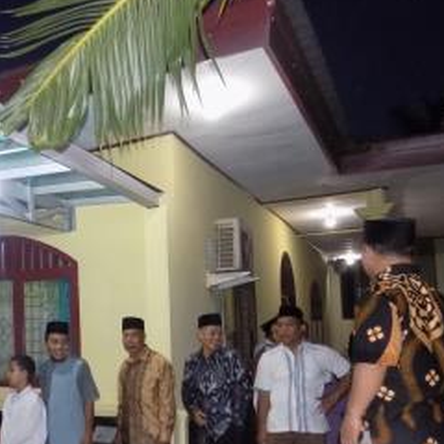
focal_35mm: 38
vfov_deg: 43.2
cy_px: 298
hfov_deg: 40.9
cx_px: 56
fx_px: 551
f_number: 3.1
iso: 450
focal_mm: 4
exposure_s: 1/30
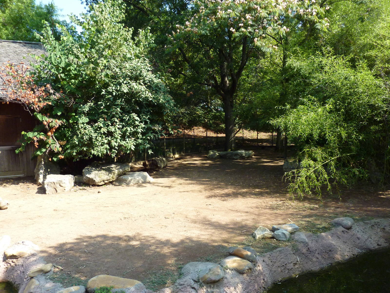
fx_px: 282
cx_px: 195
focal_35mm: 25
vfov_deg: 54.9
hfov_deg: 69.4
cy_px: 146
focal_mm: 4.1
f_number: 3.3
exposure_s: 1/500
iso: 200
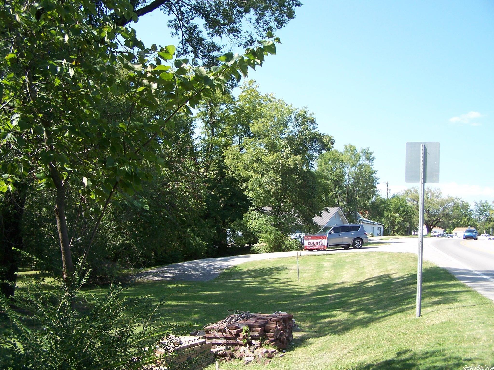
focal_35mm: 38
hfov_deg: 49.0
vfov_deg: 37.7
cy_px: 185
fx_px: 542
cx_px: 247
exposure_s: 1/500
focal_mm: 6.3
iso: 80
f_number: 2.8
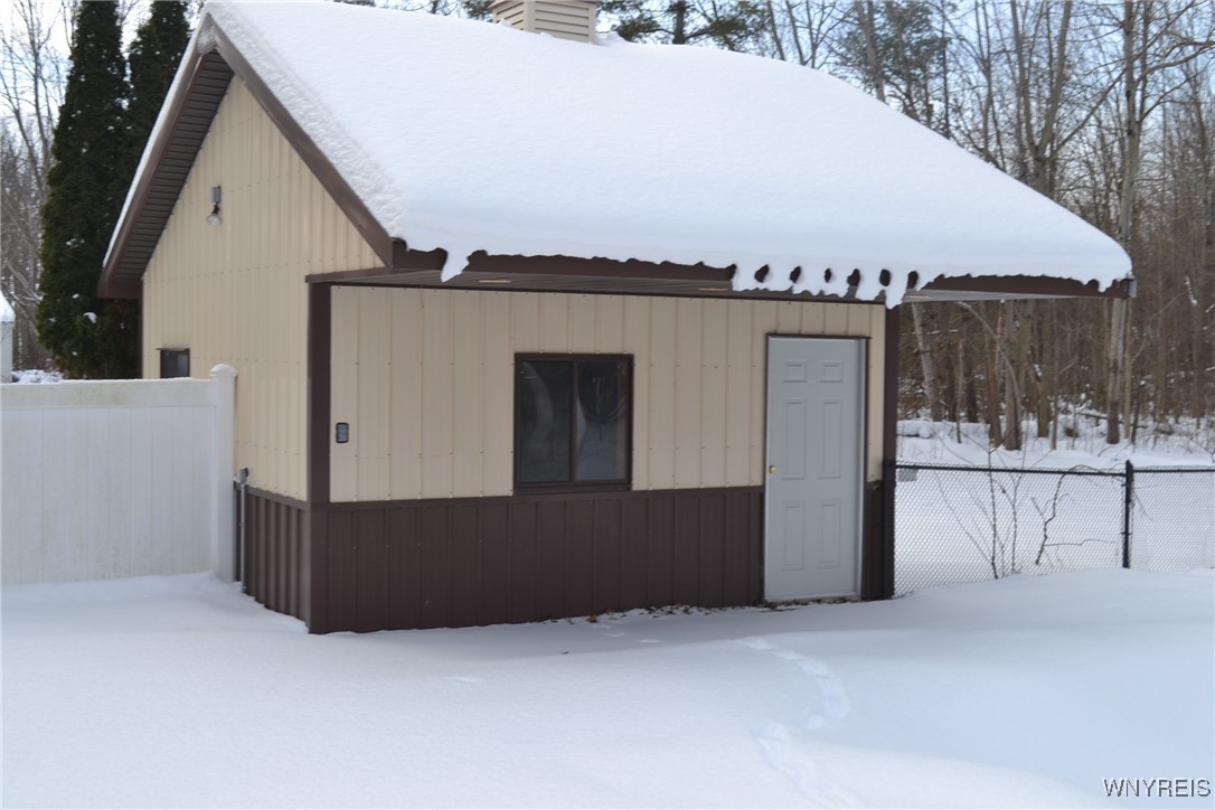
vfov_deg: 29.9
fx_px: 1519
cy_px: 405
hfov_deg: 43.6
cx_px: 608
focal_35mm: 45
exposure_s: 1/200
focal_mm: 30
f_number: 7.1
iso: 100
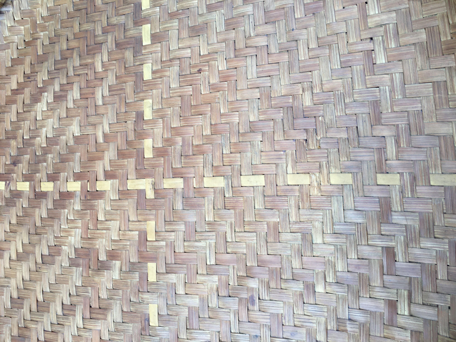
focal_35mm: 29
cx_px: 228
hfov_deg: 61.7
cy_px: 171
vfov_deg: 48.2
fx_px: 382
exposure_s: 1/100
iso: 25
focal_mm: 4.15
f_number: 2.2
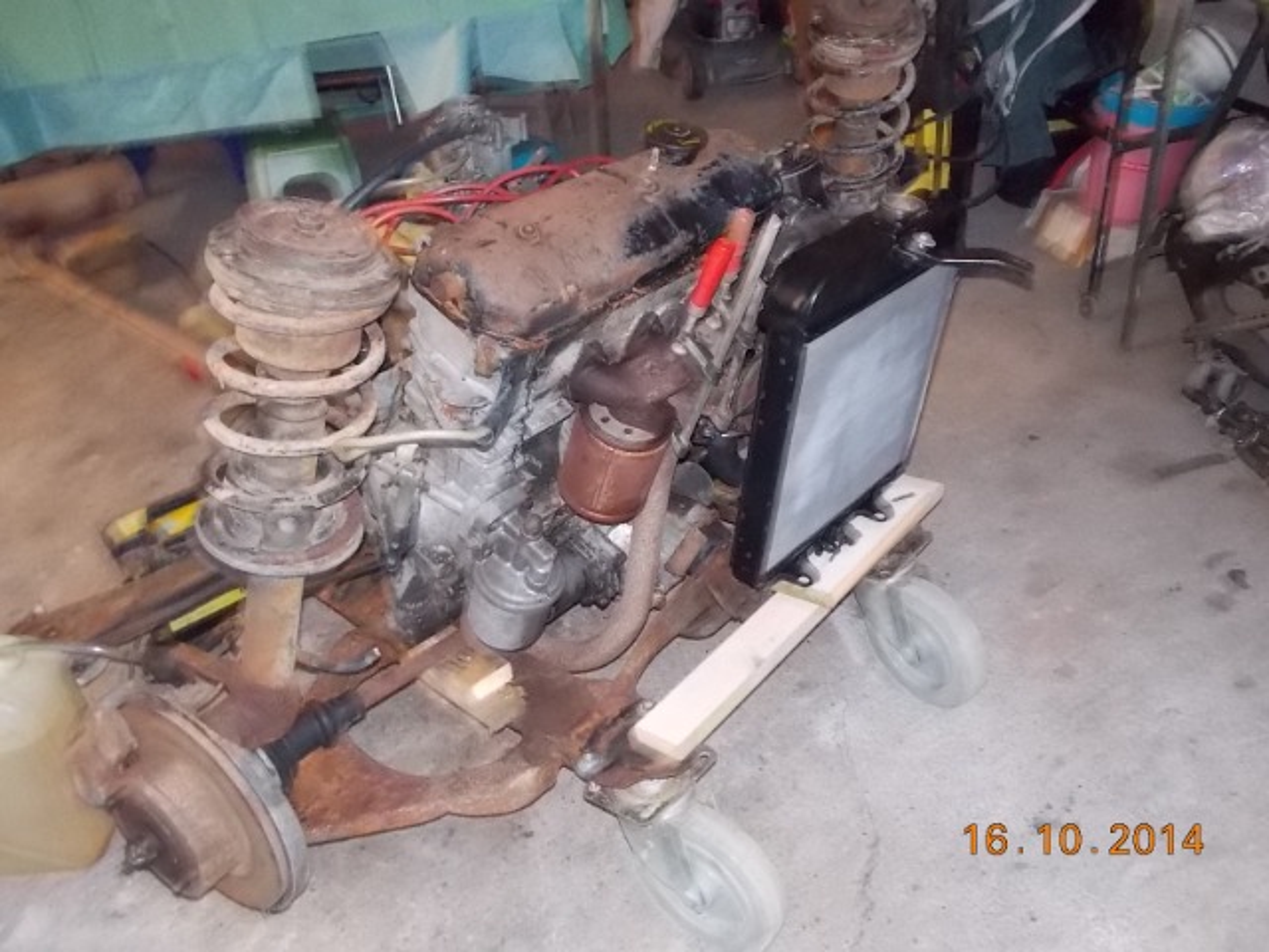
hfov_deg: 61.7
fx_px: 1063
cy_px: 476
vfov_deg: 48.2
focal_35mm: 29
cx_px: 634
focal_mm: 4.1
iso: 400
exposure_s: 1/10
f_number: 3.3
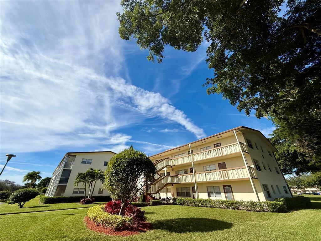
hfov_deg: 102.1
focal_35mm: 14
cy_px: 120
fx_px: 130
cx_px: 160
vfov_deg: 85.7
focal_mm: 2.22
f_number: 2.2
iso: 50
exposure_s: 1/2717
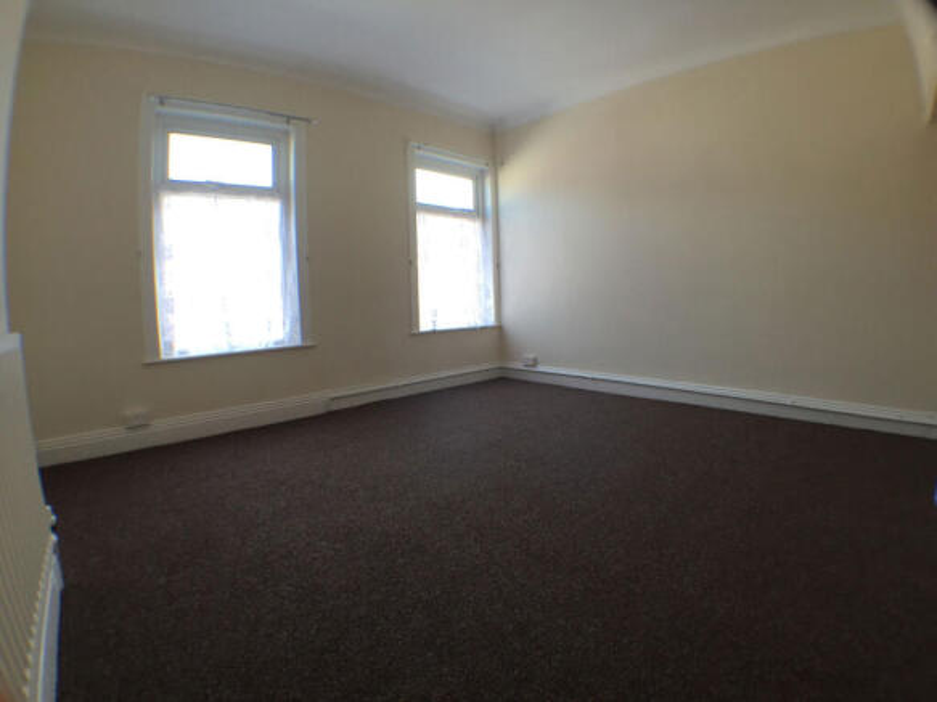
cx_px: 468
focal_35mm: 29
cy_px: 351
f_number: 2.2
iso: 40
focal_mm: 4.15
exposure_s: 1/120
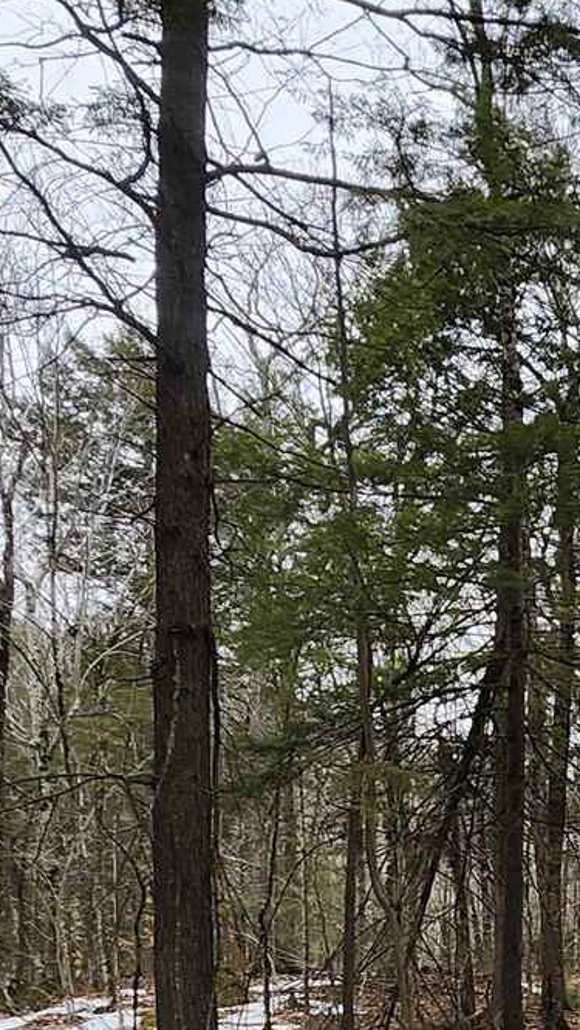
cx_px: 831
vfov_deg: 38.8
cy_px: 946
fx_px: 1339
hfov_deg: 21.2
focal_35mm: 49
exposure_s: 1/186
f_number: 2.2
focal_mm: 1.74
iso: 40
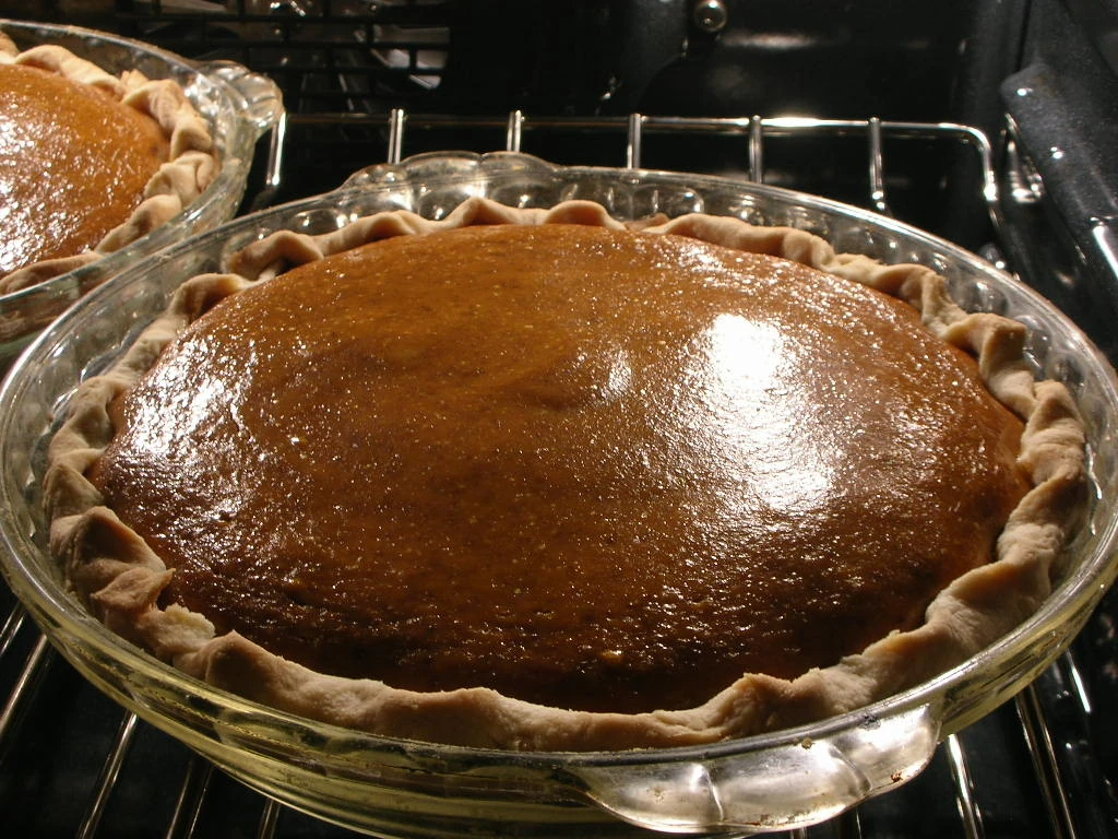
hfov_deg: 36.2
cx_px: 559
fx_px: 1712
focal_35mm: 53
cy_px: 420
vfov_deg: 27.5
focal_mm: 8.8
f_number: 3.7
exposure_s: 1/5.4
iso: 50
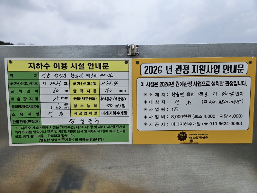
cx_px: 128
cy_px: 96
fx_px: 171
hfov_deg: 73.9
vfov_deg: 58.9
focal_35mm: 23
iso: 25
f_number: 1.8
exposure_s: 1/2614
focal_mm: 5.4
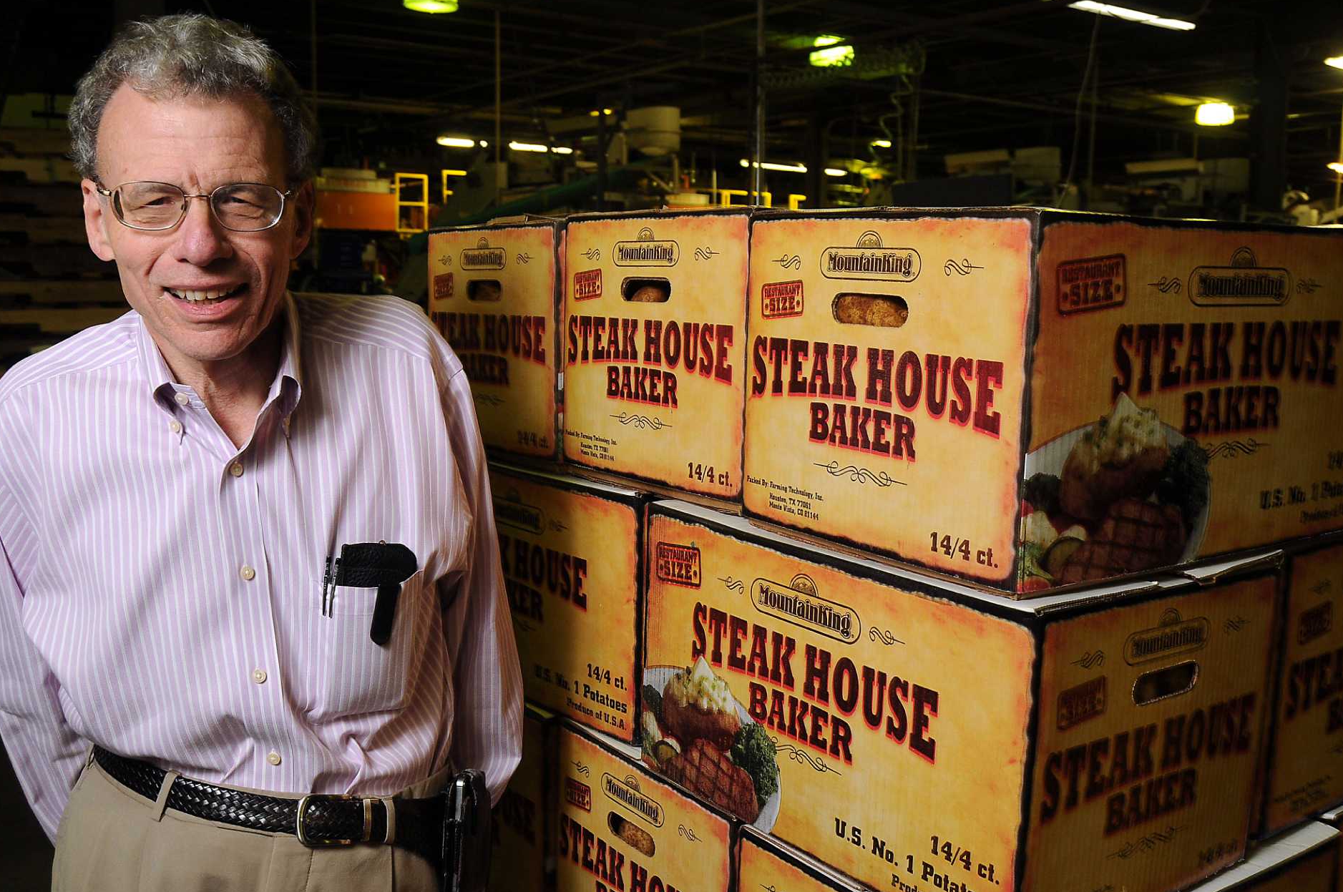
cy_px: 466
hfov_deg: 53.2
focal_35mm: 36
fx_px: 1341
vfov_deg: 36.8
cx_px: 644
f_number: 6.3
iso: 400
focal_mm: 22
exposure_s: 1/15
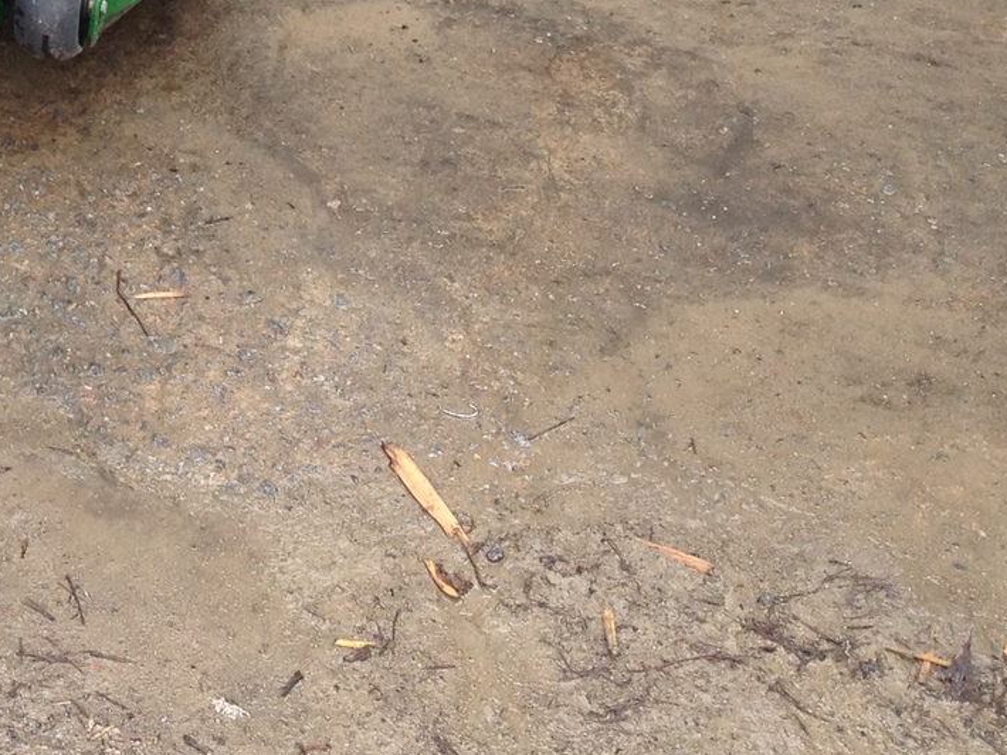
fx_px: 2937
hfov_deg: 18.0
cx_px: -346
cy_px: -170
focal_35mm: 101
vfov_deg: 14.2
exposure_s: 1/521
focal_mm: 4.28
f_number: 2.4
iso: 50
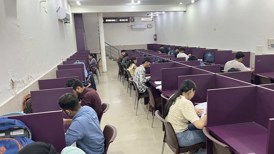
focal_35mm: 29
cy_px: 74
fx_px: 211
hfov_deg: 66.1
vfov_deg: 40.2
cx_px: 139
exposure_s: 1/50
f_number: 1.6
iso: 125
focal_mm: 5.1
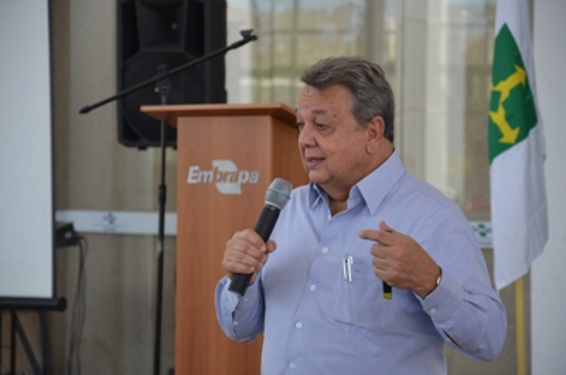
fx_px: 2471
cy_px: 188
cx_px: 283
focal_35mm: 158
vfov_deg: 8.7
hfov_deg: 13.1
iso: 720
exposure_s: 1/60
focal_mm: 105
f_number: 5.6
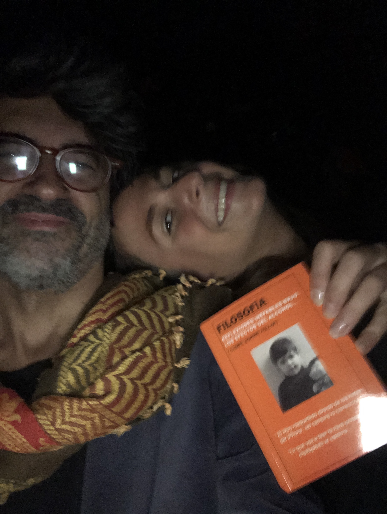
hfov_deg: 44.2
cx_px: 194
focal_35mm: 32
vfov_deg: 56.8
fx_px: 476
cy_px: 257
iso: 640
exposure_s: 1/16
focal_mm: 2.87
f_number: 2.2
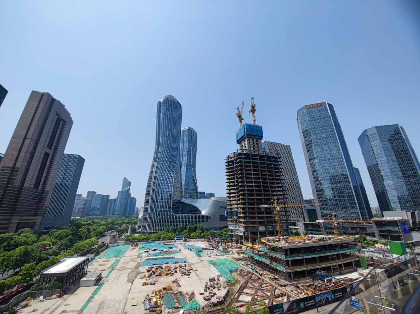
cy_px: 157
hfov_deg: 110.6
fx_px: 145
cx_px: 210
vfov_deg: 94.4
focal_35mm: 12
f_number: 2.2
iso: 50
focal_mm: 1.95
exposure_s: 1/1121
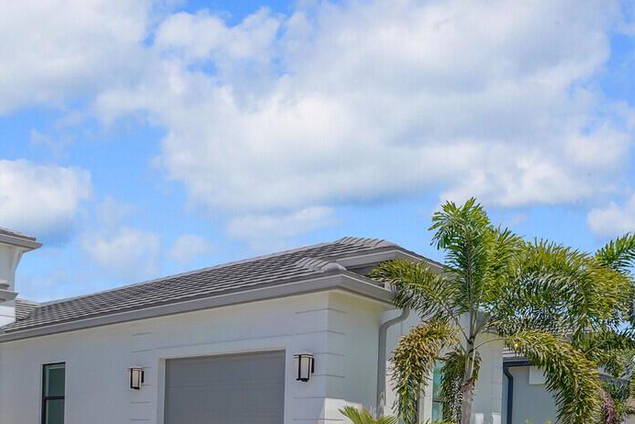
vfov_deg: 32.1
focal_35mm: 37
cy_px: 456
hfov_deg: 45.9
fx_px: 653
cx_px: 42
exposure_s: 1/2000
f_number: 8
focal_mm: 16
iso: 800
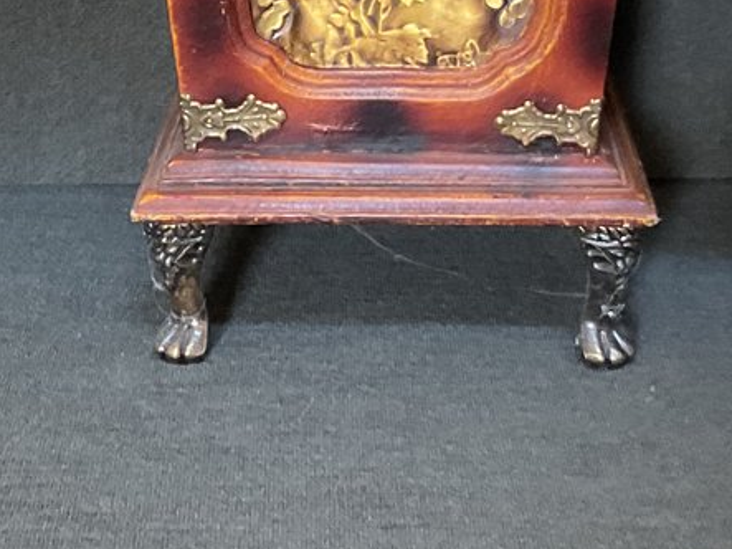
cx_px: 373
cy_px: -133
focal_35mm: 99
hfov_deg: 19.8
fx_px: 2093
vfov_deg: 14.4
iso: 250
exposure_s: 1/40
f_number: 1.8
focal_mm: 3
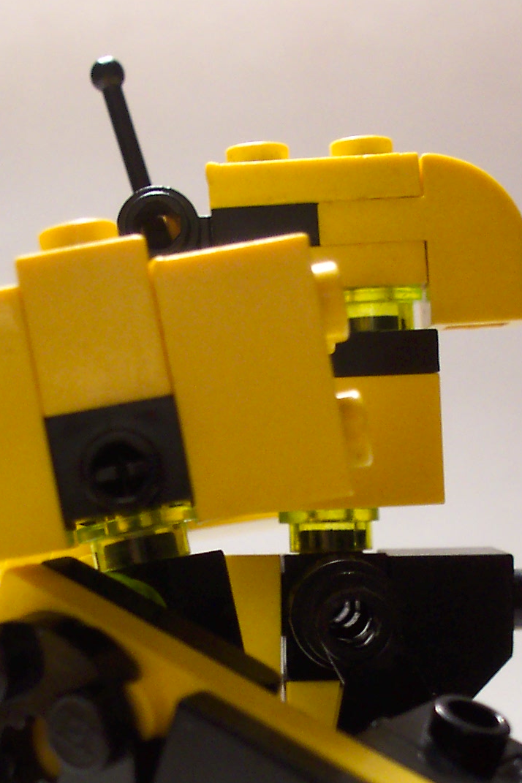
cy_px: 706
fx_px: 1740
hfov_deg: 17.1
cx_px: 309
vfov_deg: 24.6
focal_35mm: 80
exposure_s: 1/30
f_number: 2.8
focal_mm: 7.5
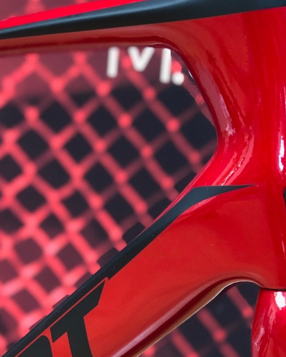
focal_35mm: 104
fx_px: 1100
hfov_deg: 14.8
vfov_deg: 18.4
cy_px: 211
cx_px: 126
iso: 320
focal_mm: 6.6
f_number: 2.8
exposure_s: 1/33
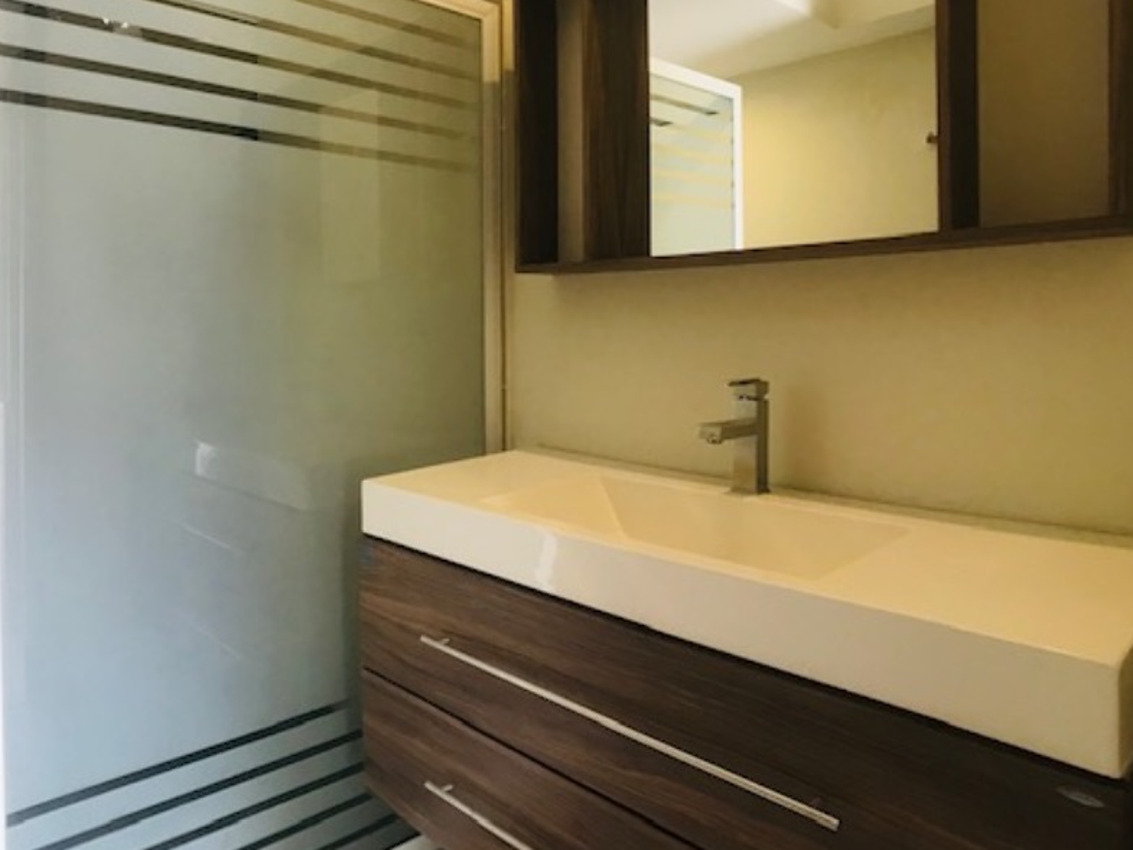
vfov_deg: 37.6
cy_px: 333
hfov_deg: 48.4
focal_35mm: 38
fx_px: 1244
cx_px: 411
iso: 40
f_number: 1.8
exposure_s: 1/20
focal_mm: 3.99
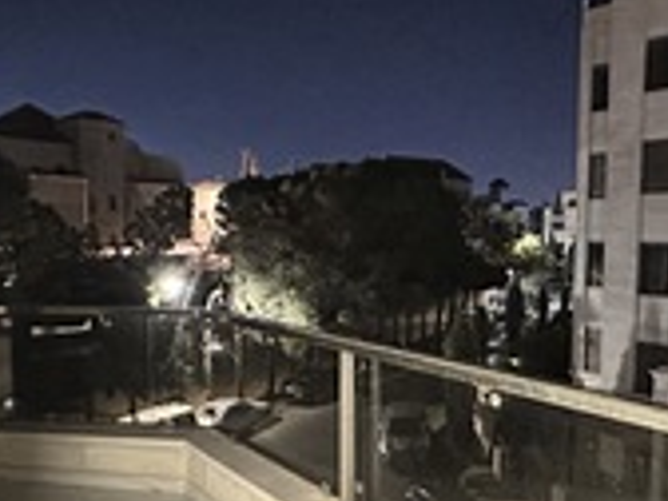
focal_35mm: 38
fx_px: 733
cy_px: 288
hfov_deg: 48.8
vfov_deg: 37.6
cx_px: 380
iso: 2500
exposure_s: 1/17
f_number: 2.2
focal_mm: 2.22
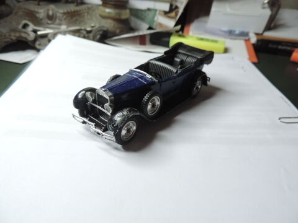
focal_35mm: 24
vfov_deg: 56.8
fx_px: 207
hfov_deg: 71.6
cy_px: 112
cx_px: 149
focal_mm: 4.3
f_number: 3
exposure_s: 1/100
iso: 450
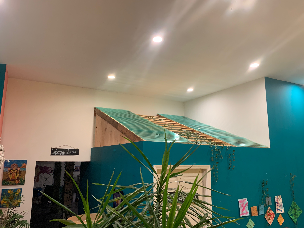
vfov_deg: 53.1
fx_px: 228
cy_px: 114
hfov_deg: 67.3
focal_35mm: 26
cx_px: 152
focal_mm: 4.25
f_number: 1.8
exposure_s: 1/60
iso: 250
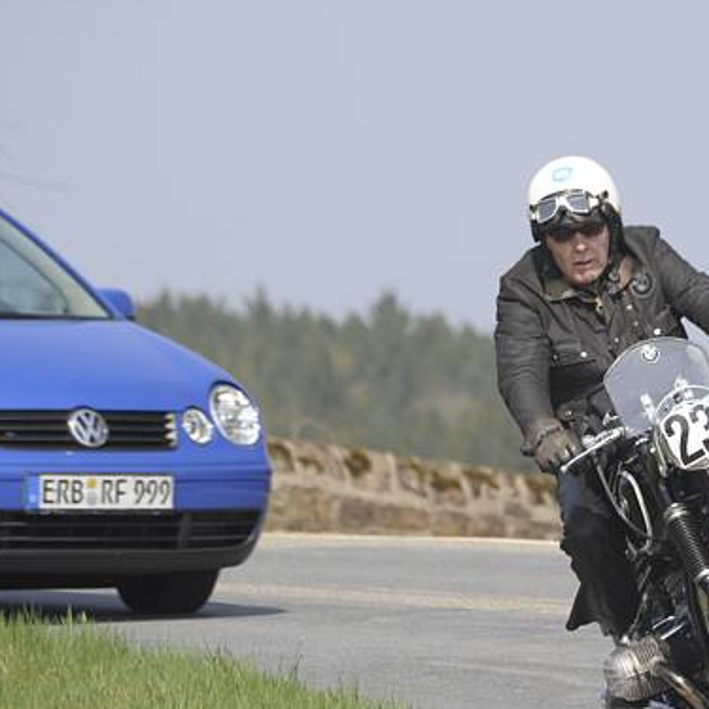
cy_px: 446
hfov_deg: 3.2
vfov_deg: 3.2
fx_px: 12583
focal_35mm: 543
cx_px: 641
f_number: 11
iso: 200
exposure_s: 1/250
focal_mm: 300
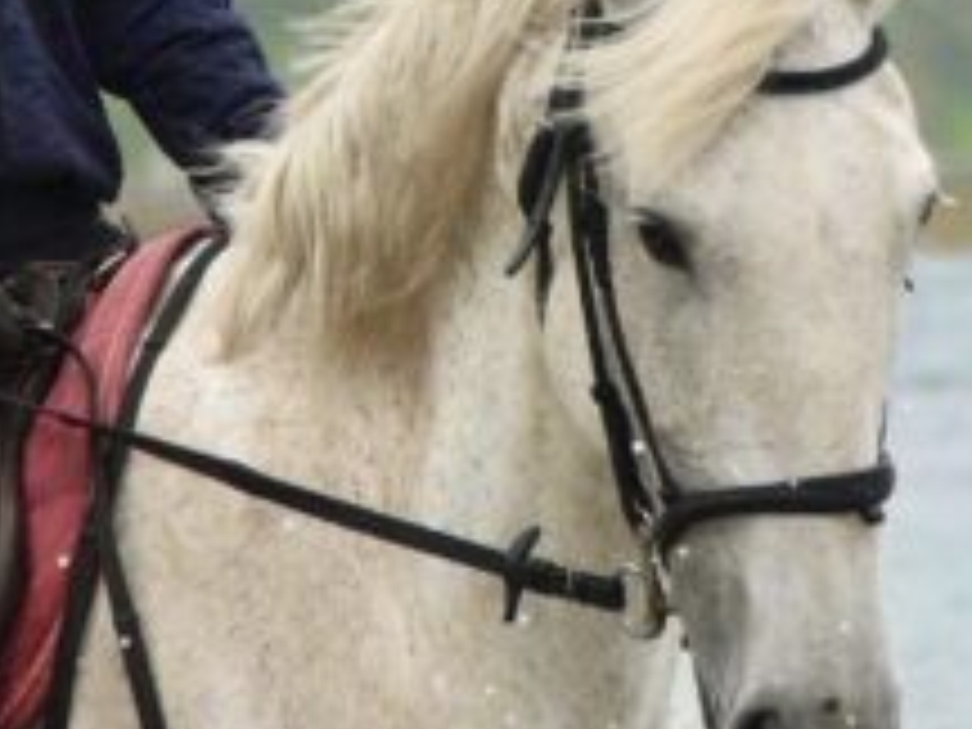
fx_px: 21818
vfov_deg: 1.9
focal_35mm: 777
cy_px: -22
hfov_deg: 2.6
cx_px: 576
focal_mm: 140
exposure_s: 1/500
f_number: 5.6
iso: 1600
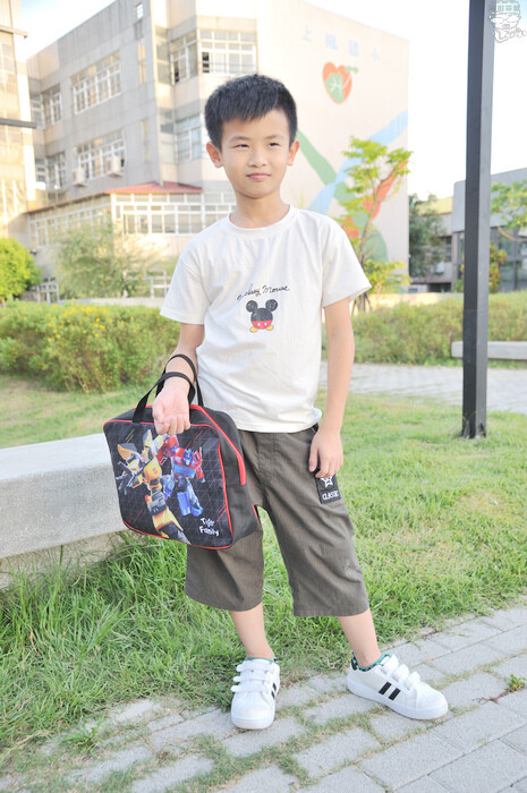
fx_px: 704
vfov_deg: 58.8
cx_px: 264
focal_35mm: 32
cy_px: 396
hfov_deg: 41.0
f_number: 4.5
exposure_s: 1/80
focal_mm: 32
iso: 250
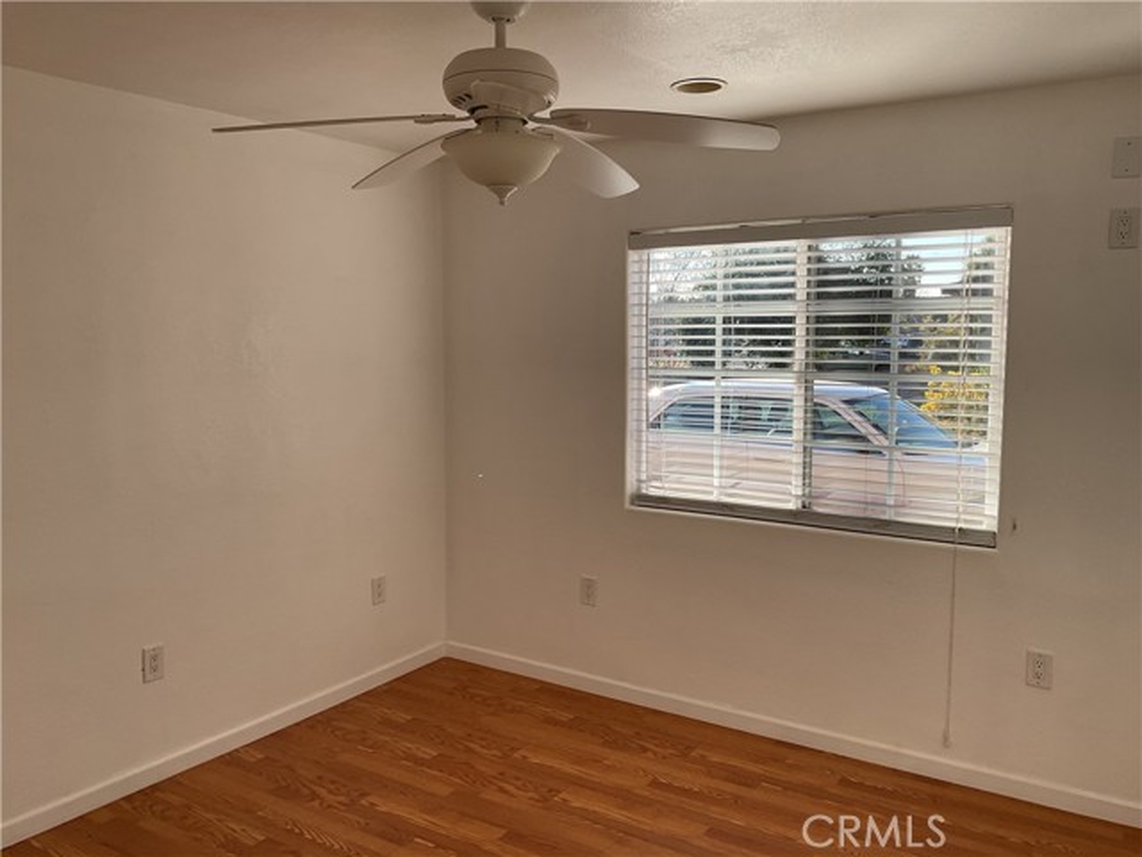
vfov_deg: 48.2
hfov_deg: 61.7
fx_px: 957
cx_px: 571
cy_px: 428
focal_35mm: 29
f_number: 1.8
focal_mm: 3
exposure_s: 1/194
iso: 16
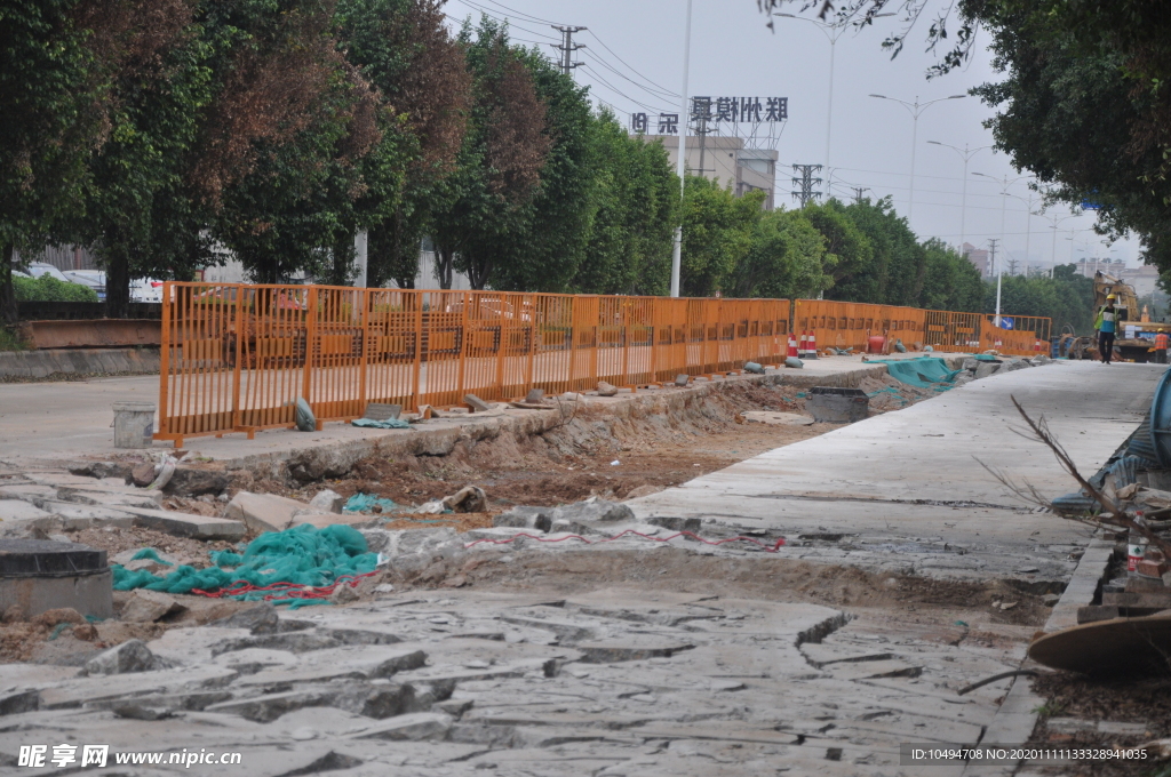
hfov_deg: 18.2
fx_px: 3655
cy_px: 388
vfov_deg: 12.1
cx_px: 586
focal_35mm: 112
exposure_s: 1/250
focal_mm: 75
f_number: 5.3
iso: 720
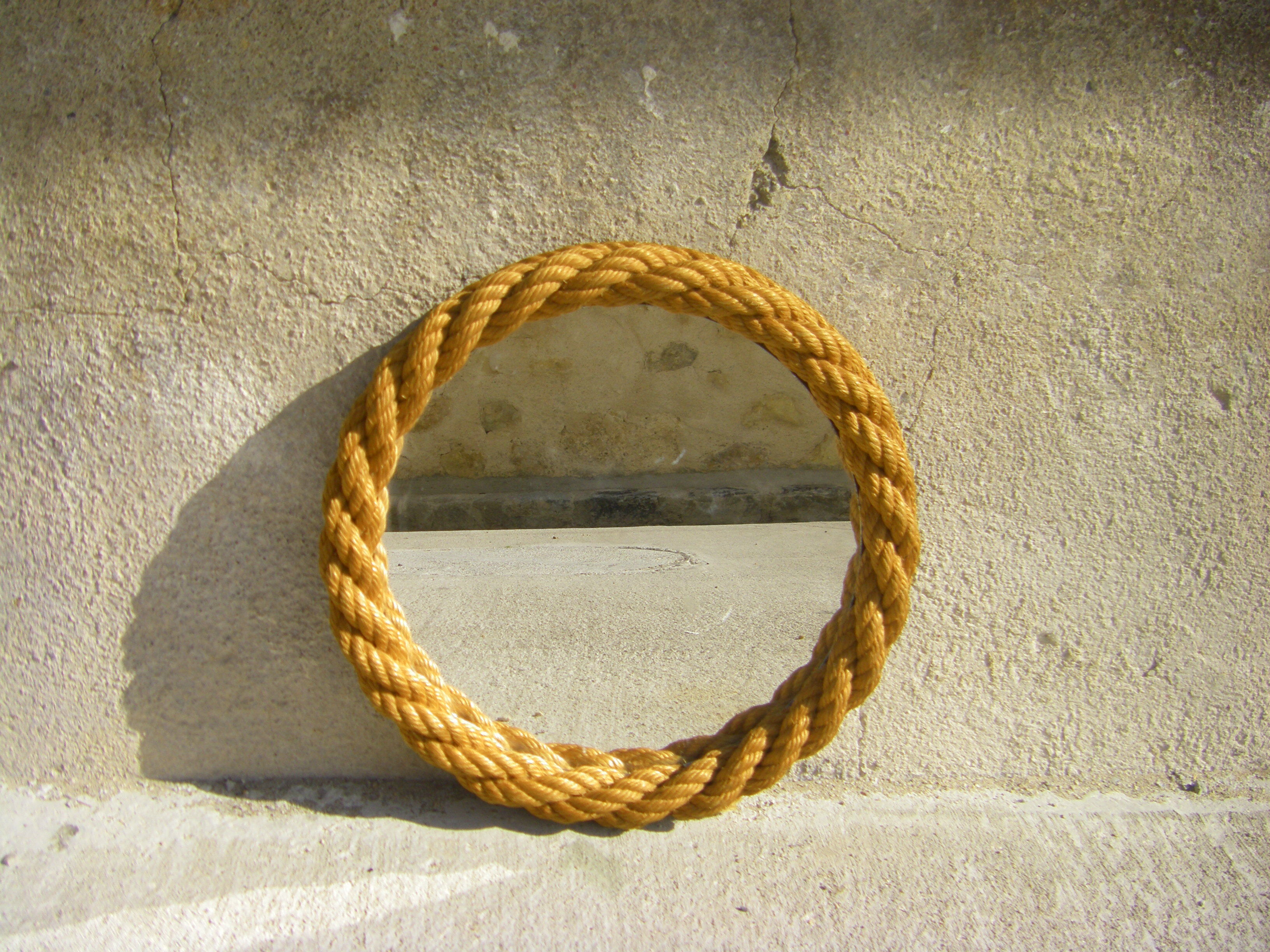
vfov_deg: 37.7
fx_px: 1394
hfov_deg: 49.0
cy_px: 476
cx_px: 635
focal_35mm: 38
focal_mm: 6.3
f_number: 7
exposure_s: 1/200
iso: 64
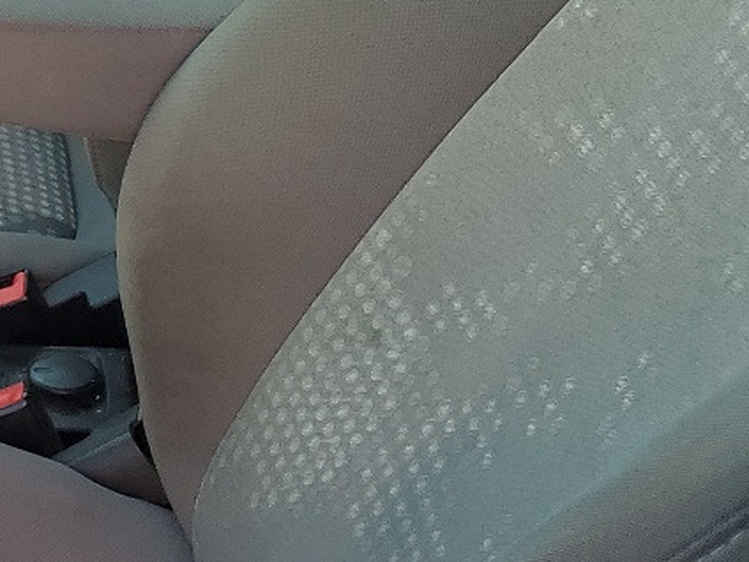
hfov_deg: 16.9
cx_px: -551
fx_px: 2120
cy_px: 419
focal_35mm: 98
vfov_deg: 15.0
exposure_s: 1/244
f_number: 1.5
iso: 50
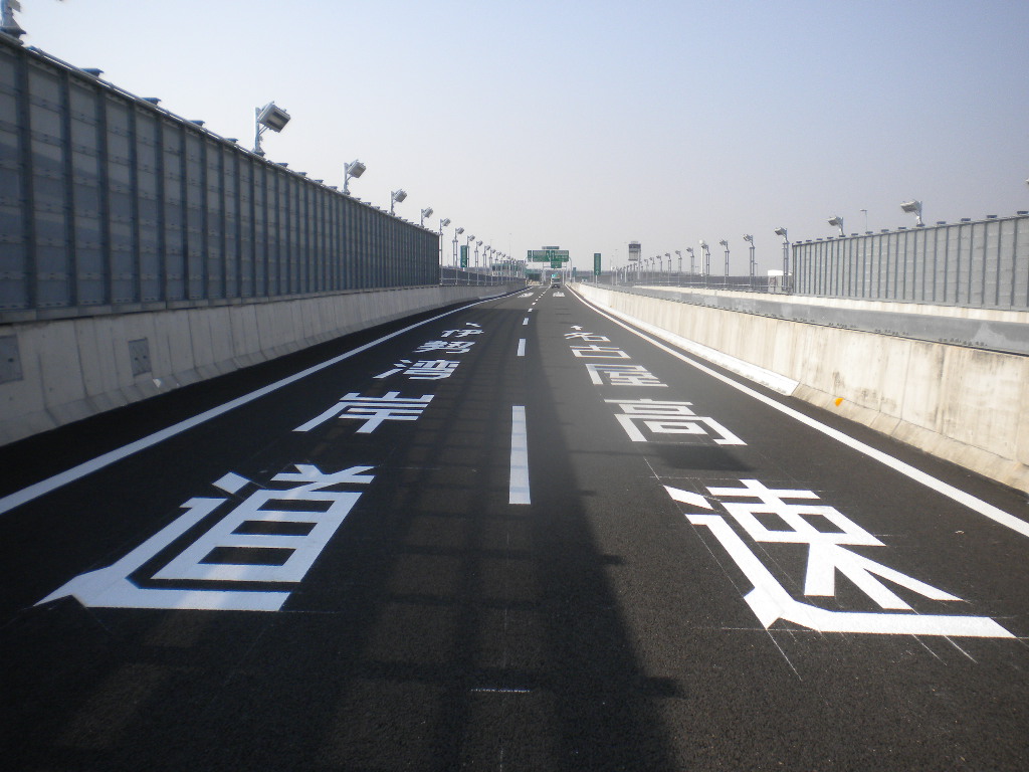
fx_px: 1040
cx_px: 514
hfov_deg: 52.6
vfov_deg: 40.7
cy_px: 386
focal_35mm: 35
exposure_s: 1/548
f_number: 4.6
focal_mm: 6.3
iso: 80
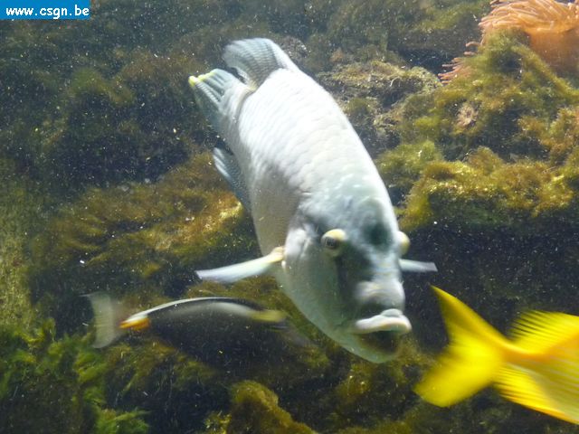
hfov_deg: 26.0
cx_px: 290
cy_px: 217
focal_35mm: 75
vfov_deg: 19.6
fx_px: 1254
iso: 400
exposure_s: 1/15
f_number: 4.3
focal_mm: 9.3
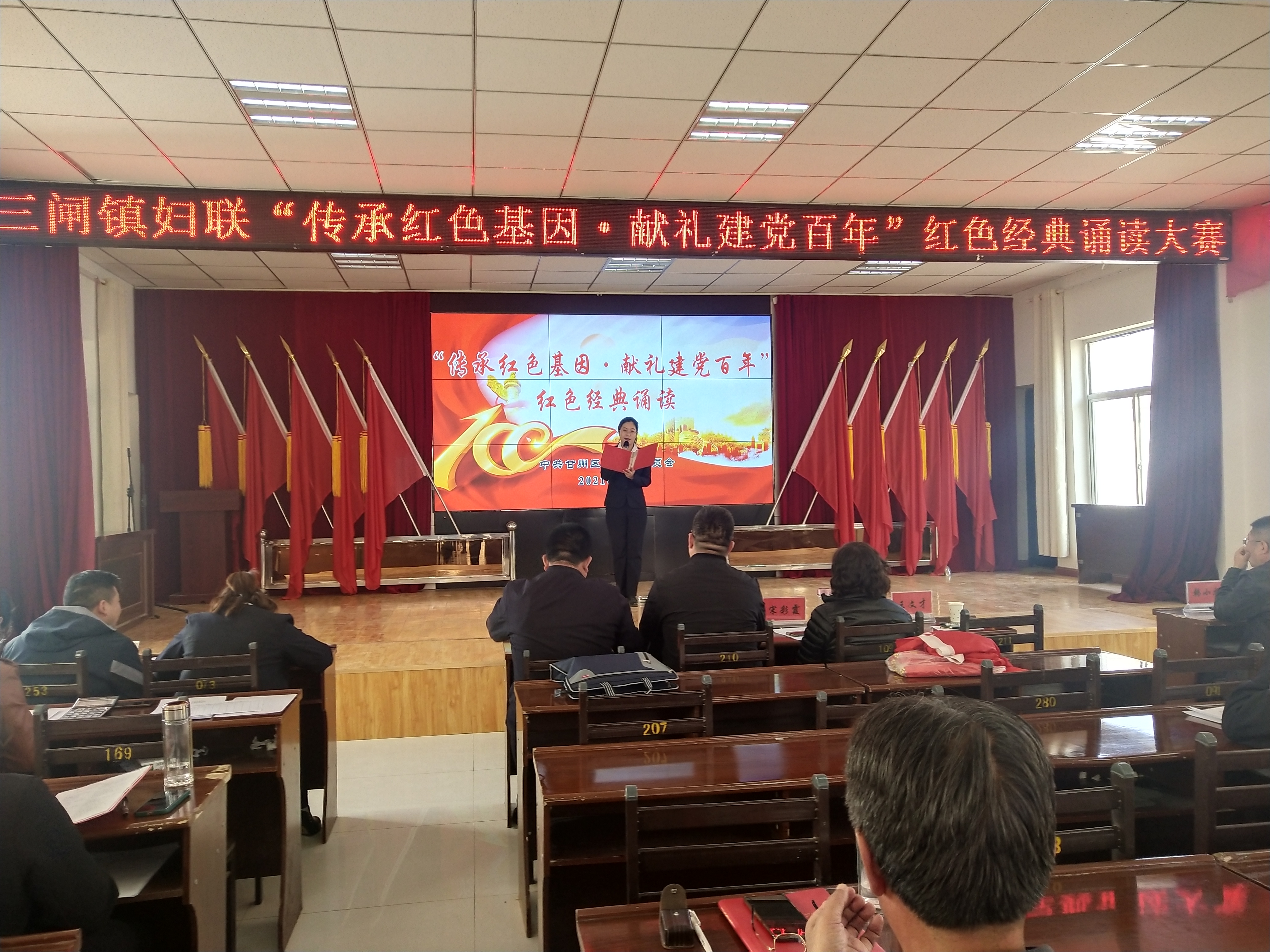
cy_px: 476
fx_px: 1101
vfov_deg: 46.8
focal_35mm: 30
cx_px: 635
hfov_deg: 60.0
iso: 93
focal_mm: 3.95
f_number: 1.8
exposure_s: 1/100
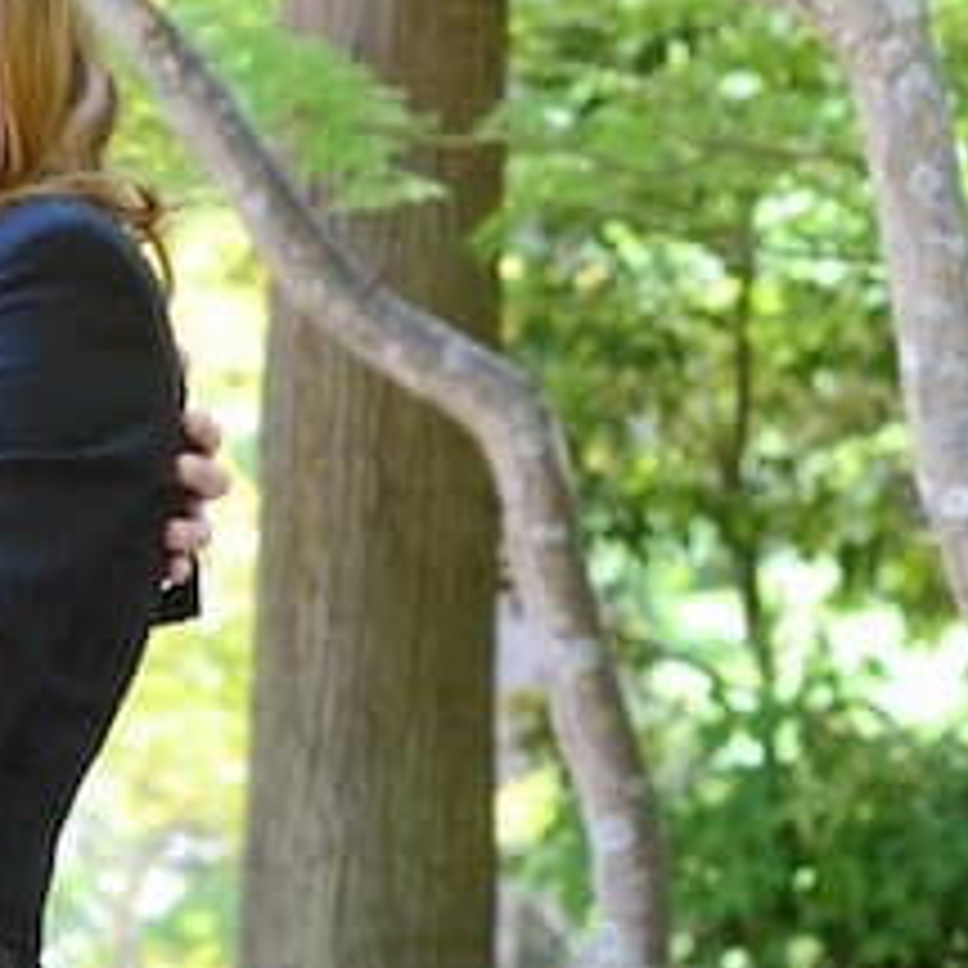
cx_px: 275
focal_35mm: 504
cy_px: -353
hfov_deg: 3.5
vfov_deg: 3.5
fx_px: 15945
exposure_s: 1/500
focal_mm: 85
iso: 1000
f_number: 4
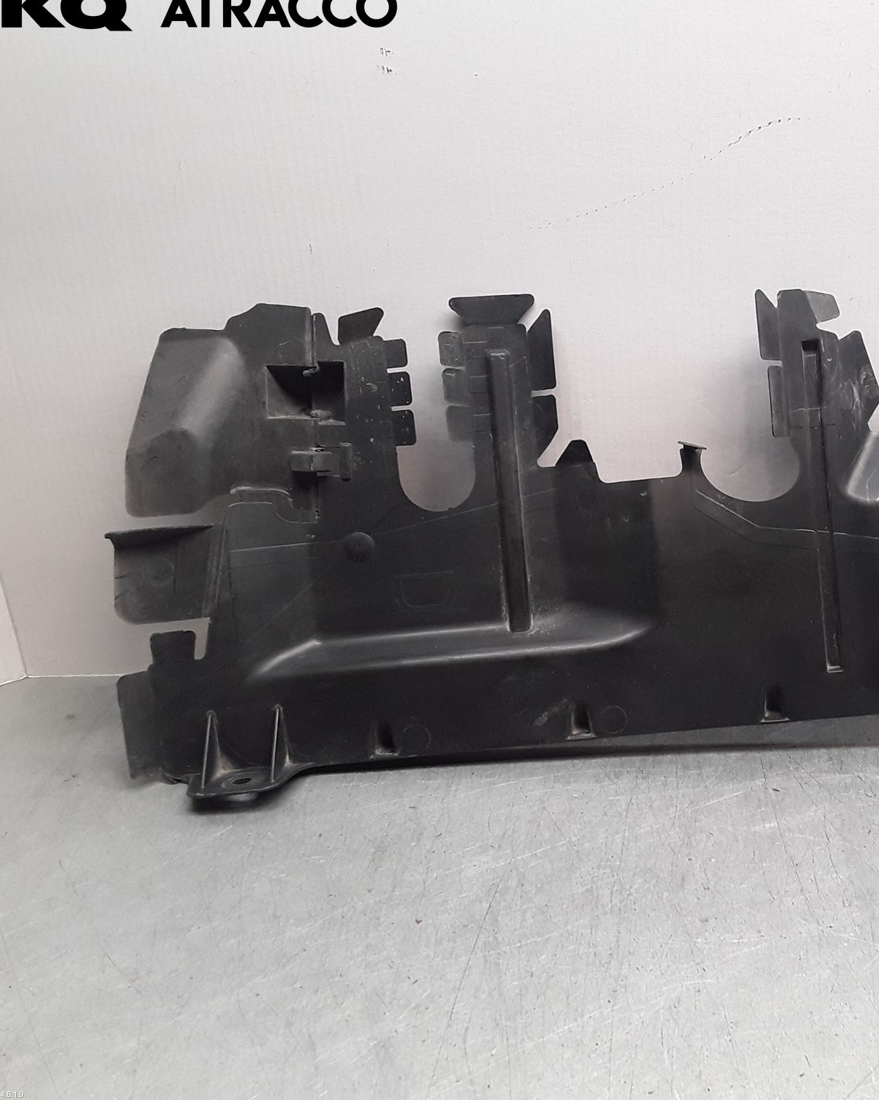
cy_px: 542
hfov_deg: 38.7
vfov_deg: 49.1
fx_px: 1203
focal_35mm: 37
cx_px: 694
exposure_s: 1/50
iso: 50
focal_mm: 2.91
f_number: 1.9
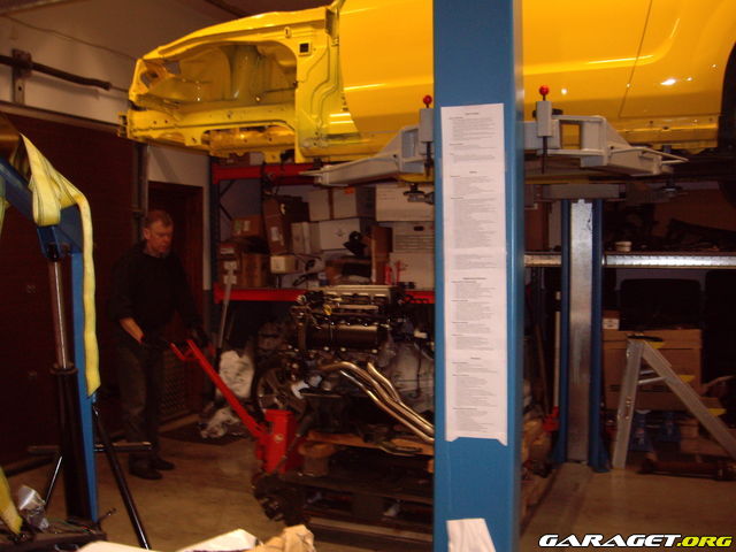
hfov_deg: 49.0
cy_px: 276
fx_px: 808
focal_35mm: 38
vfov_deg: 37.7
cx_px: 368
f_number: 2.7
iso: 200
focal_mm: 6.2
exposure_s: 1/40
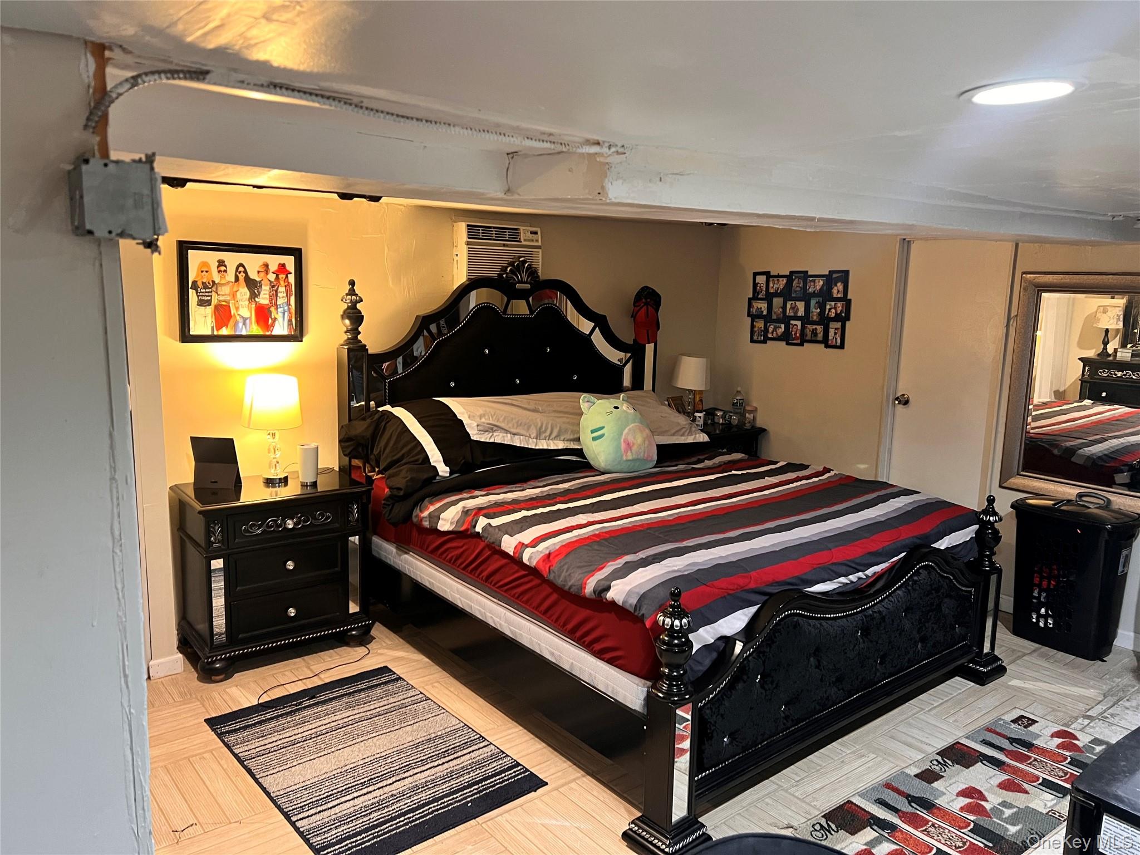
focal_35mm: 26
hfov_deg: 67.3
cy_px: 428
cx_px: 570
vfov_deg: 53.1
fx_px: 856
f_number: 1.5
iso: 320
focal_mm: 5.7
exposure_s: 1/60
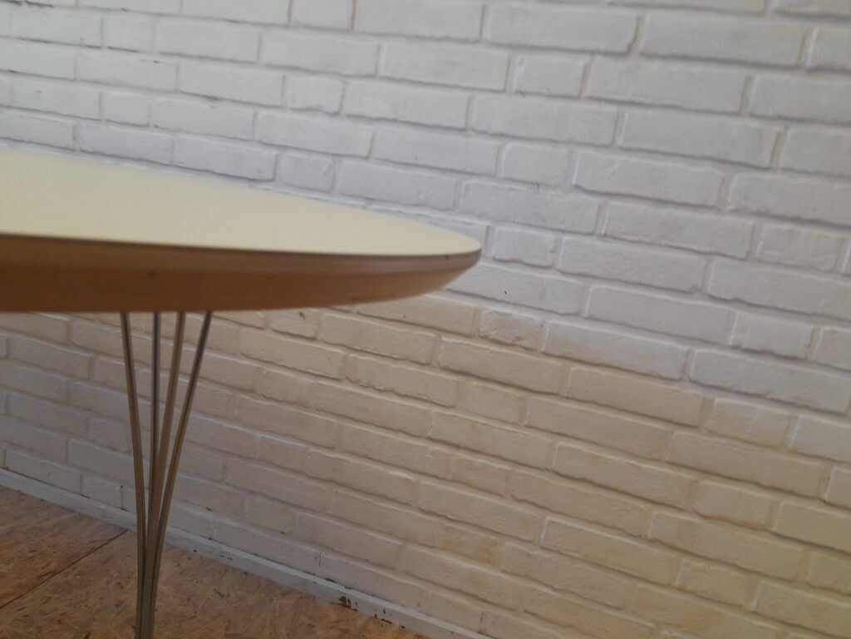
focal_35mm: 25
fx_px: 615
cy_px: 320
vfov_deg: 54.9
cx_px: 426
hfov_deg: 69.4
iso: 250
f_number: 2
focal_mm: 4.6
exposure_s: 1/50
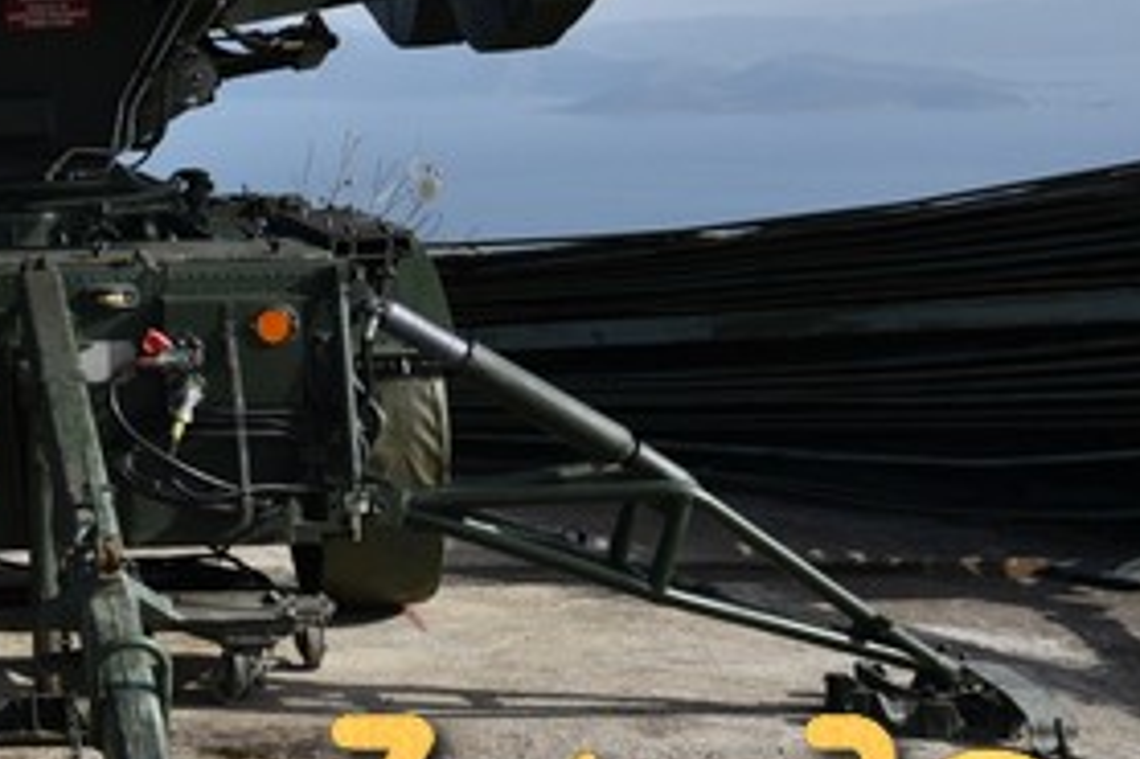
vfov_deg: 16.1
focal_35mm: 83
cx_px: -390
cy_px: -14
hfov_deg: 21.8
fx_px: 2627
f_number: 6.3
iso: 100
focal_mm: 30
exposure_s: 1/400
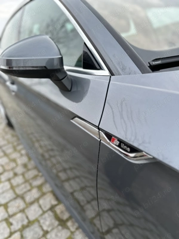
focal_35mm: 24
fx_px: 165
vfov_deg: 71.6
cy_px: 120
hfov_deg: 56.8
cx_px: 90
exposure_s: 1/1119
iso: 80
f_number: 1.78
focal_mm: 6.86
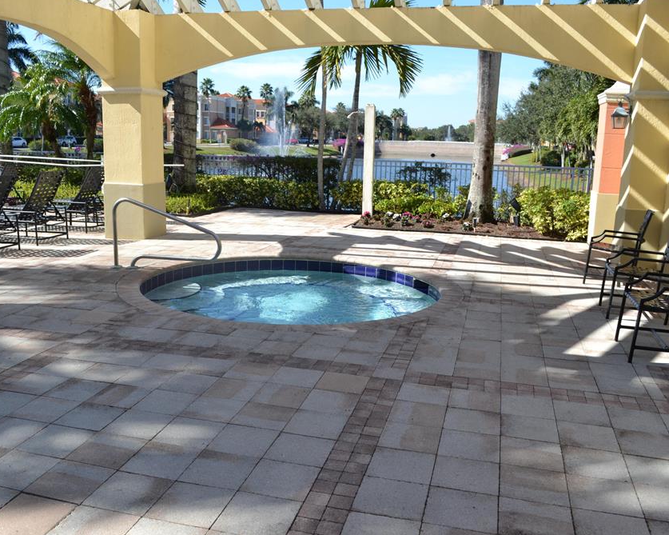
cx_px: 311
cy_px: 265
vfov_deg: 47.1
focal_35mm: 31
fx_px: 614
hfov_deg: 57.1
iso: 100
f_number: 7.1
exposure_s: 1/200
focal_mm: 18
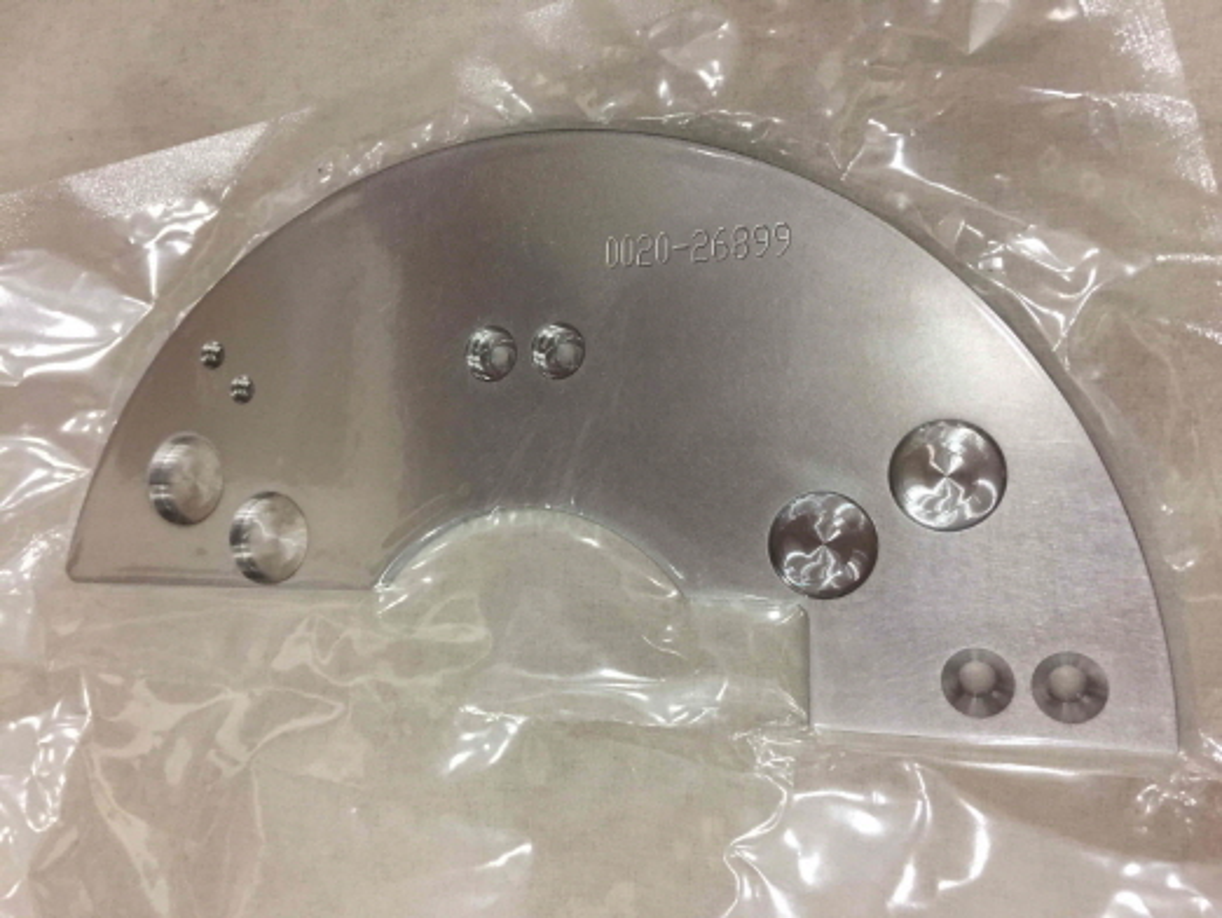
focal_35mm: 29
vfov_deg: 48.3
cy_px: 459
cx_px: 611
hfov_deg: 61.6
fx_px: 1024
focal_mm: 4.15
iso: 125
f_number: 2.2
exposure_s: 1/30
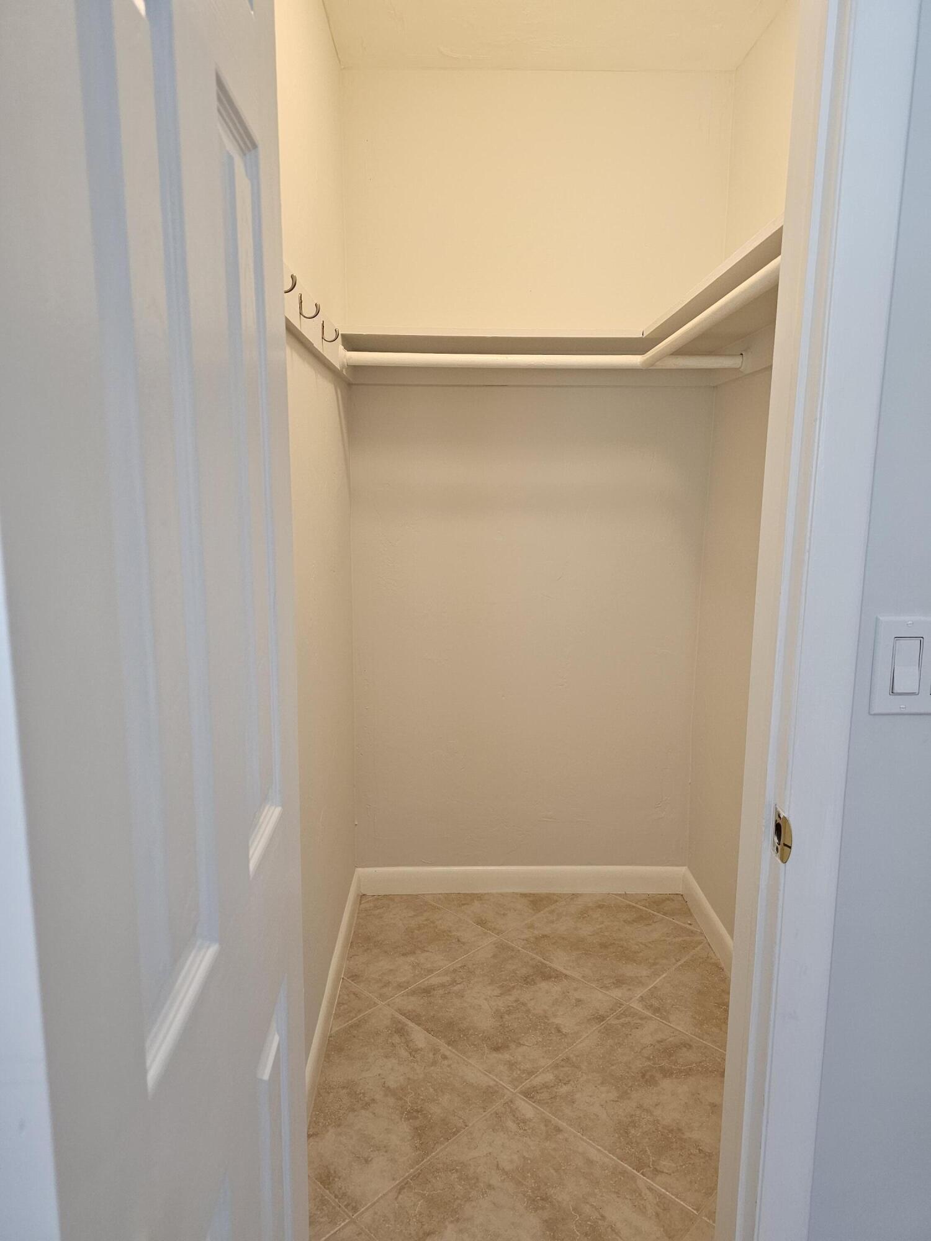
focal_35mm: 23
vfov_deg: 73.9
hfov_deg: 58.9
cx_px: 466
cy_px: 620
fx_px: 825
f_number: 1.7
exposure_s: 1/120
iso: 200
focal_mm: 6.3
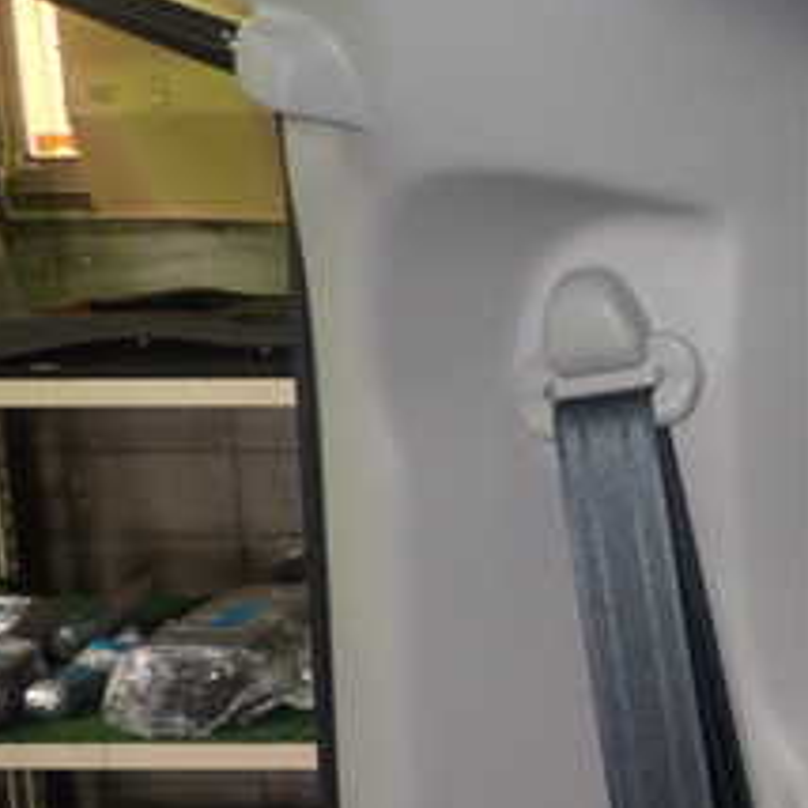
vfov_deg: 27.7
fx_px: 1637
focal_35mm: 62
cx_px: 982
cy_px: 442
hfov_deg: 24.9
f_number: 2
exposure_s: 1/30
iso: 200
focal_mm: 4.5
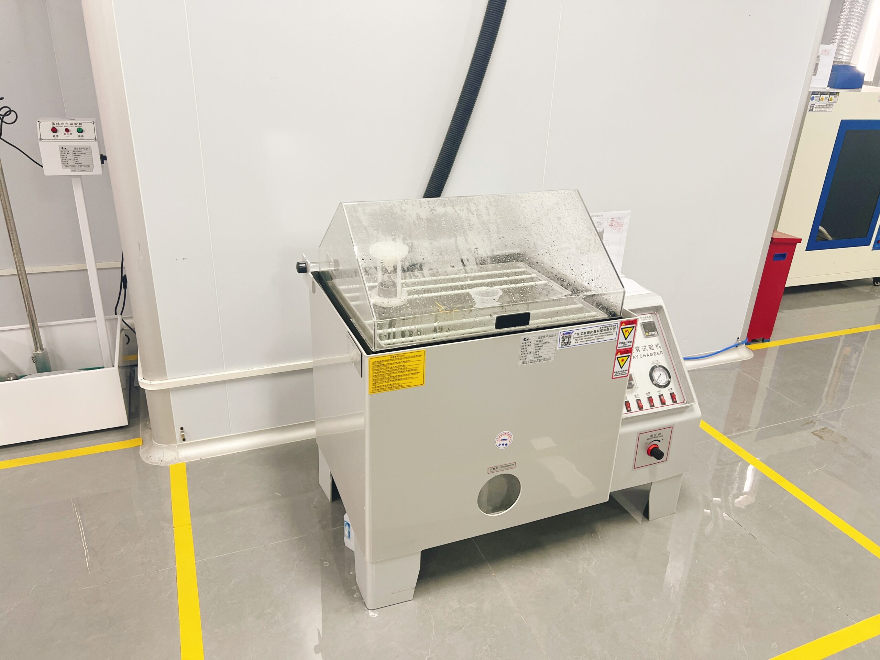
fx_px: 661
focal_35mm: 26
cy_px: 330
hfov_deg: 67.3
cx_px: 440
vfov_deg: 53.1
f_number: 1.5
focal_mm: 5.7
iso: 125
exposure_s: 1/100
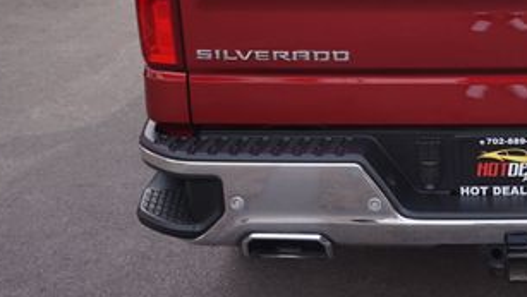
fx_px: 1007
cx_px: 496
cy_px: 3
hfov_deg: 28.0
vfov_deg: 16.5
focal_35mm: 72
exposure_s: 1/200
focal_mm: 22
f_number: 5
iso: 100
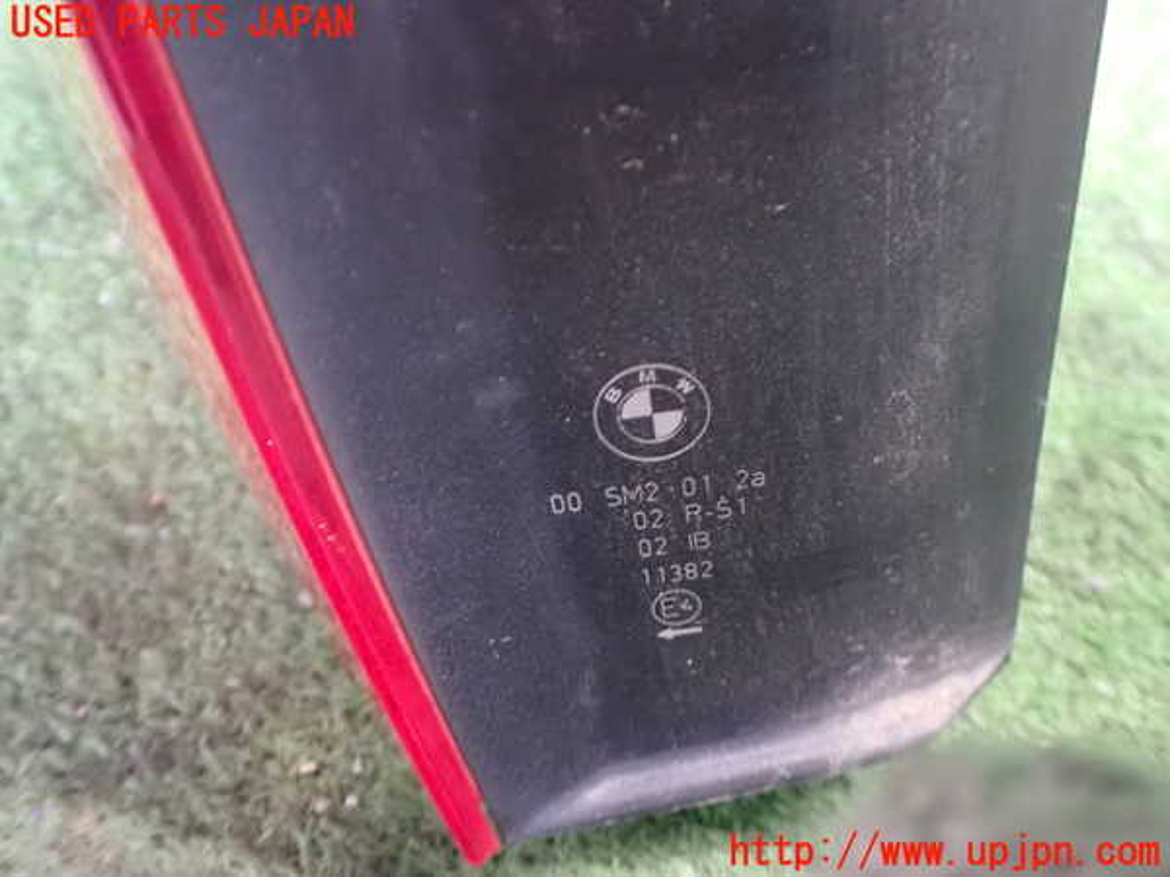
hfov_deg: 60.0
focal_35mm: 30
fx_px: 1014
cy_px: 438
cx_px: 585
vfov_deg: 46.8
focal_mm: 5.4
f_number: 2.3
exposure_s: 1/25
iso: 1600
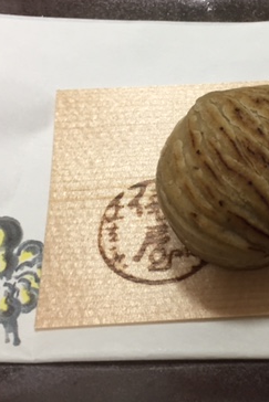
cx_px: 219
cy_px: 172
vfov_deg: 37.4
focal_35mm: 53
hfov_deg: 25.1
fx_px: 593
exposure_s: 1/30
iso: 100
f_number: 2.2
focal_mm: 4.15
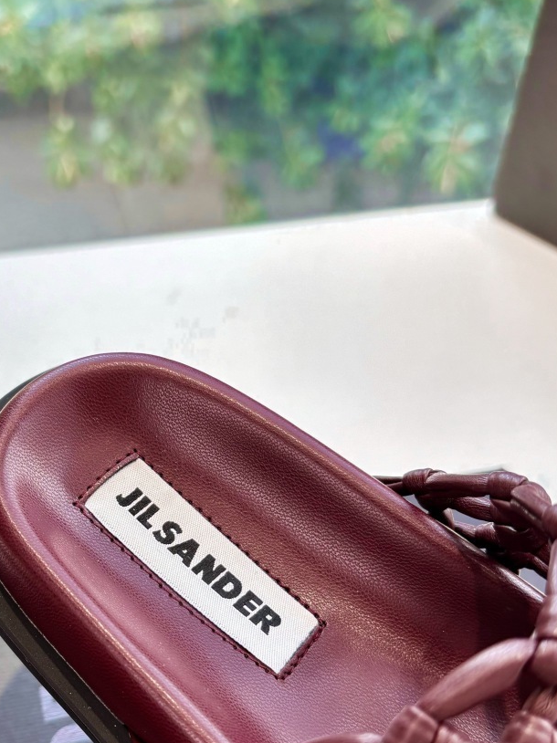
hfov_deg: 31.1
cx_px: 165
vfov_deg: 41.1
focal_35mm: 46
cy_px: 443
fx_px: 987
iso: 40
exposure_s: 1/199
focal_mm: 5.96
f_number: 1.6
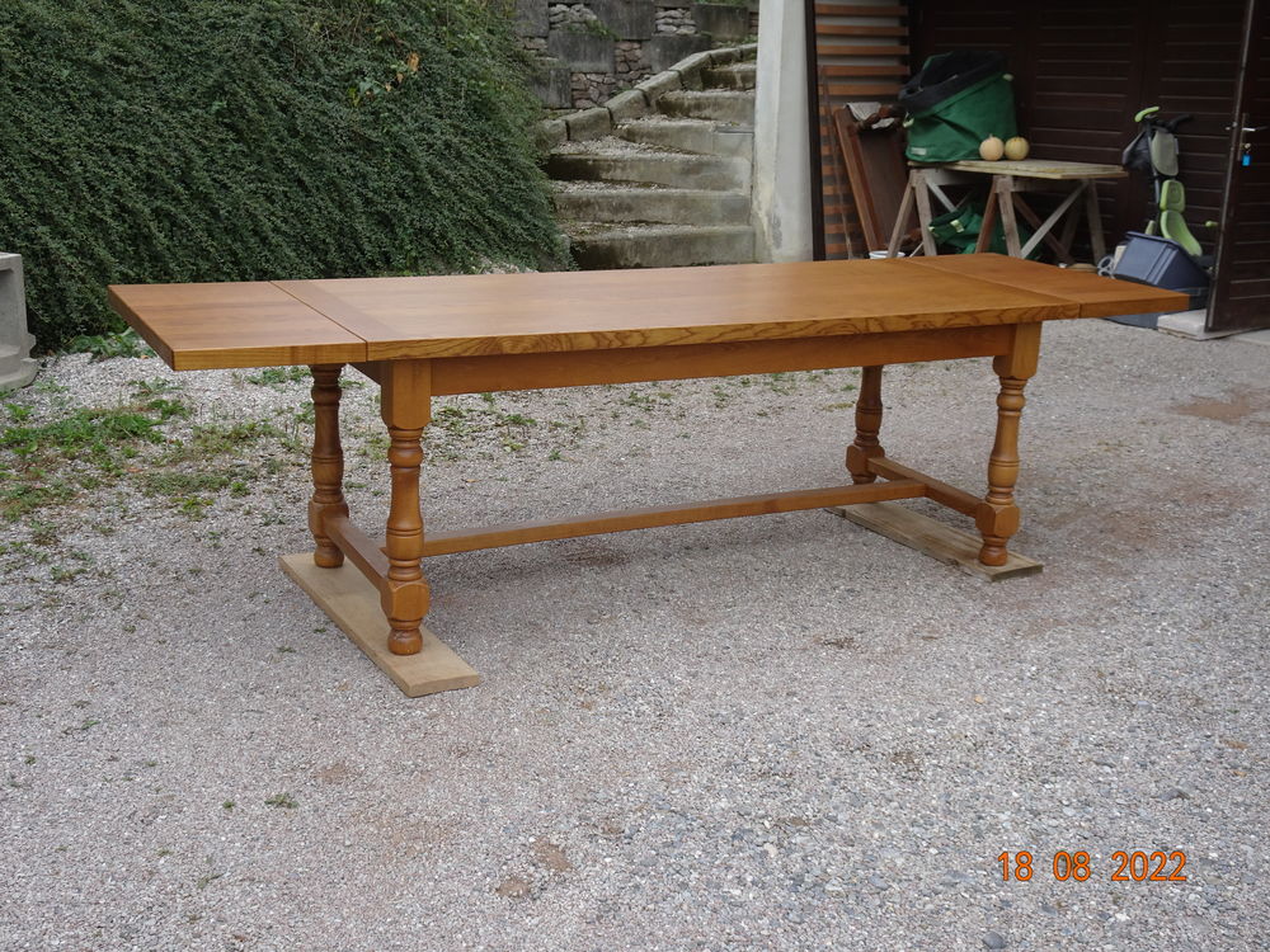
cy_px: 476
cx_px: 635
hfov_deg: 46.8
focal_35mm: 40
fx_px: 1468
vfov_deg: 36.0
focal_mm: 6.8
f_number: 4
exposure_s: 1/200
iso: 80
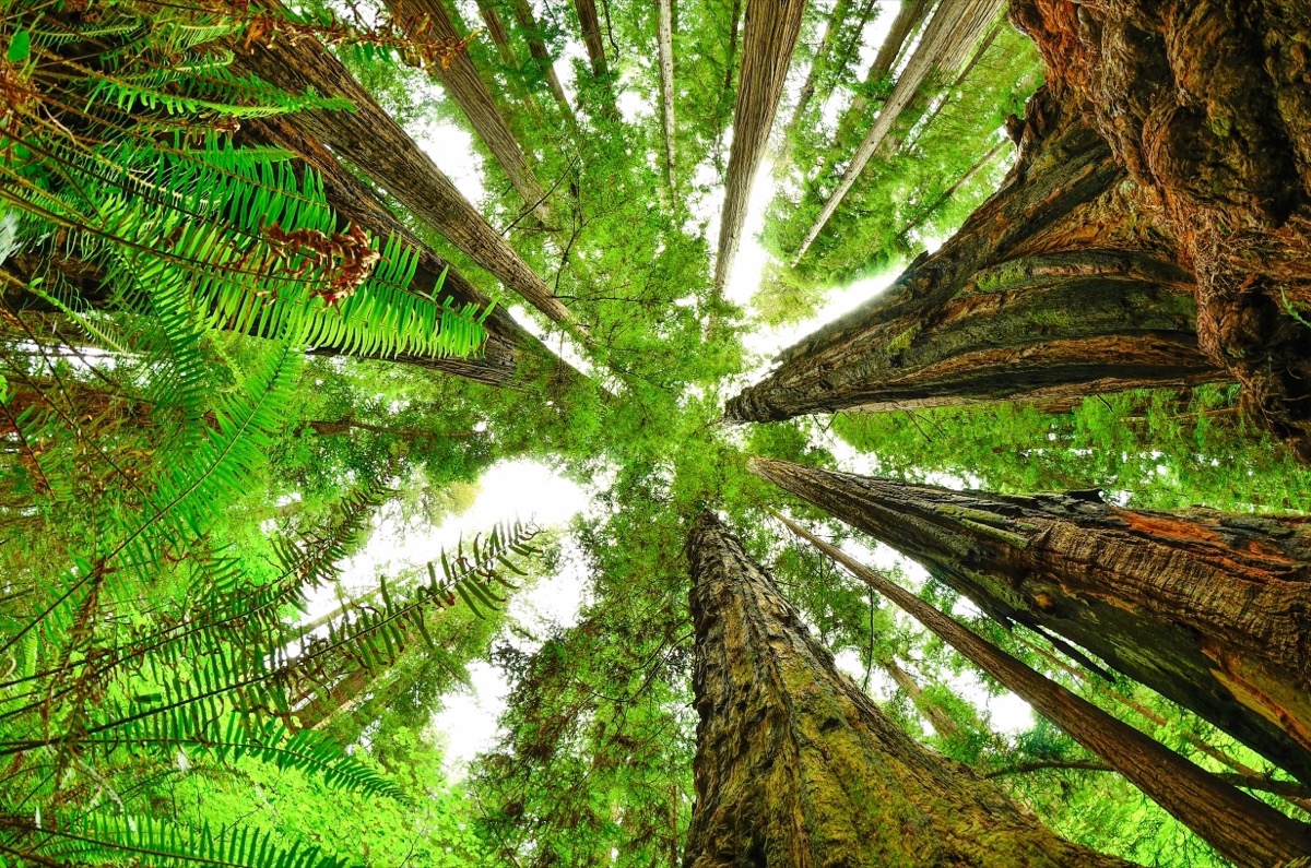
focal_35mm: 12
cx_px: 656
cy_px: 434
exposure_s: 1/8
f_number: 8
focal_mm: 8
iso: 100
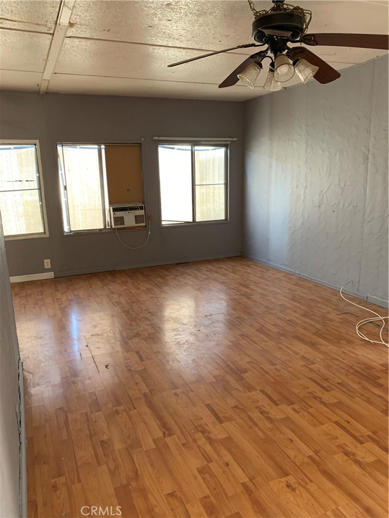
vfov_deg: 67.3
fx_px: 390
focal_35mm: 26
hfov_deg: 53.1
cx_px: 194
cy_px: 259
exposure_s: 1/60
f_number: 1.8
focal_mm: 4.25
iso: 250
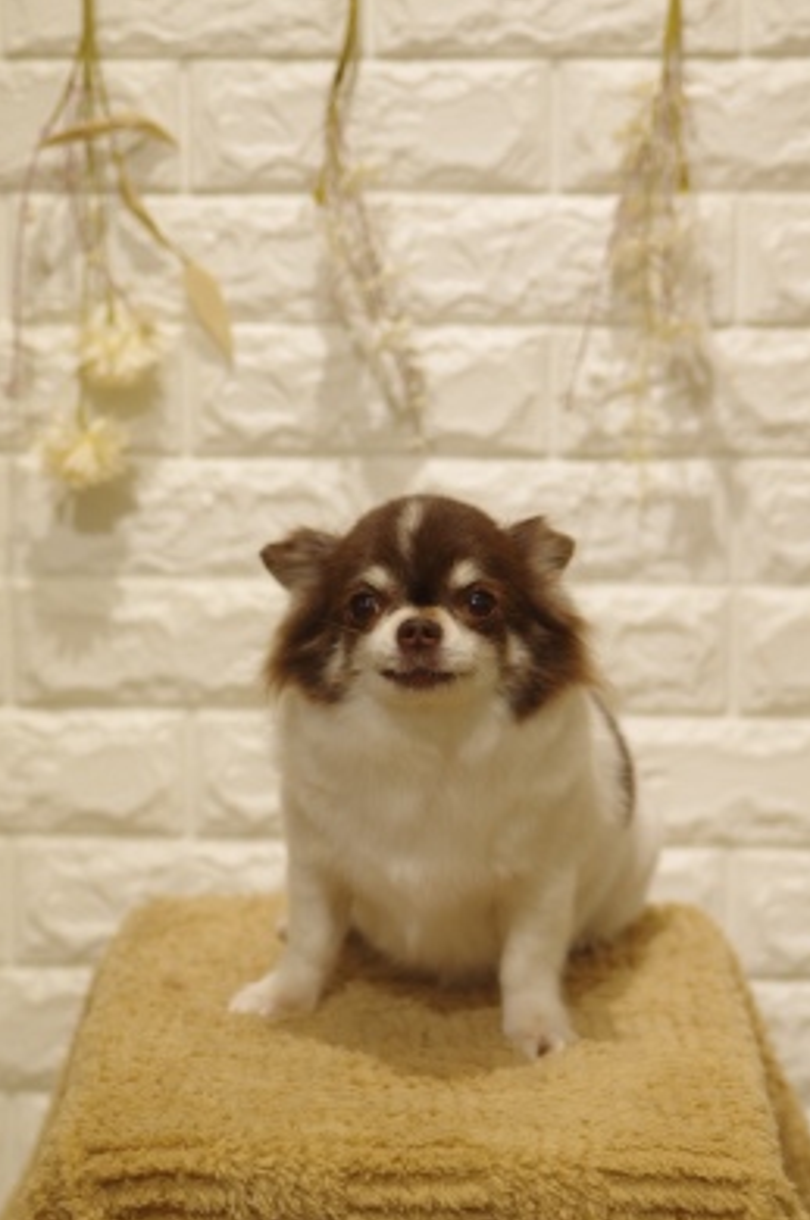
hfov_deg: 11.9
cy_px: 607
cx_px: 403
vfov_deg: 17.8
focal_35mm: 115
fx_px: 3891
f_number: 4
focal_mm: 75
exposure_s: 1/250
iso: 500
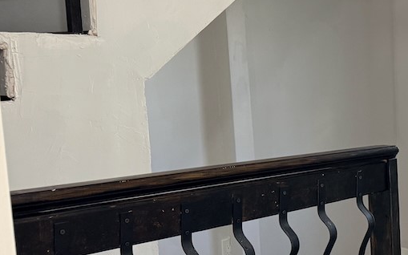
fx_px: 712
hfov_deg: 27.8
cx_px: 499
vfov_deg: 20.3
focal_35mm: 64
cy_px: 159
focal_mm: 6.76
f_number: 1.78
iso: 400
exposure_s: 1/120
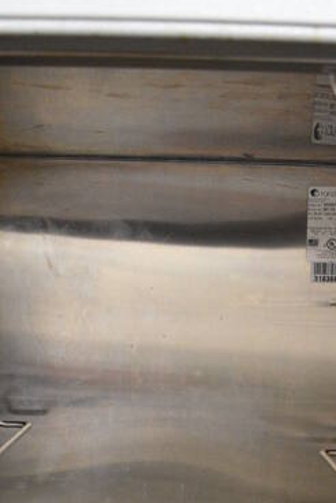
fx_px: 1093
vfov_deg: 23.5
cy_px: 616
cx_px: 165
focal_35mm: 78
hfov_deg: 17.5
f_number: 3.8
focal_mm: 21
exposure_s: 1/125
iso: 2500
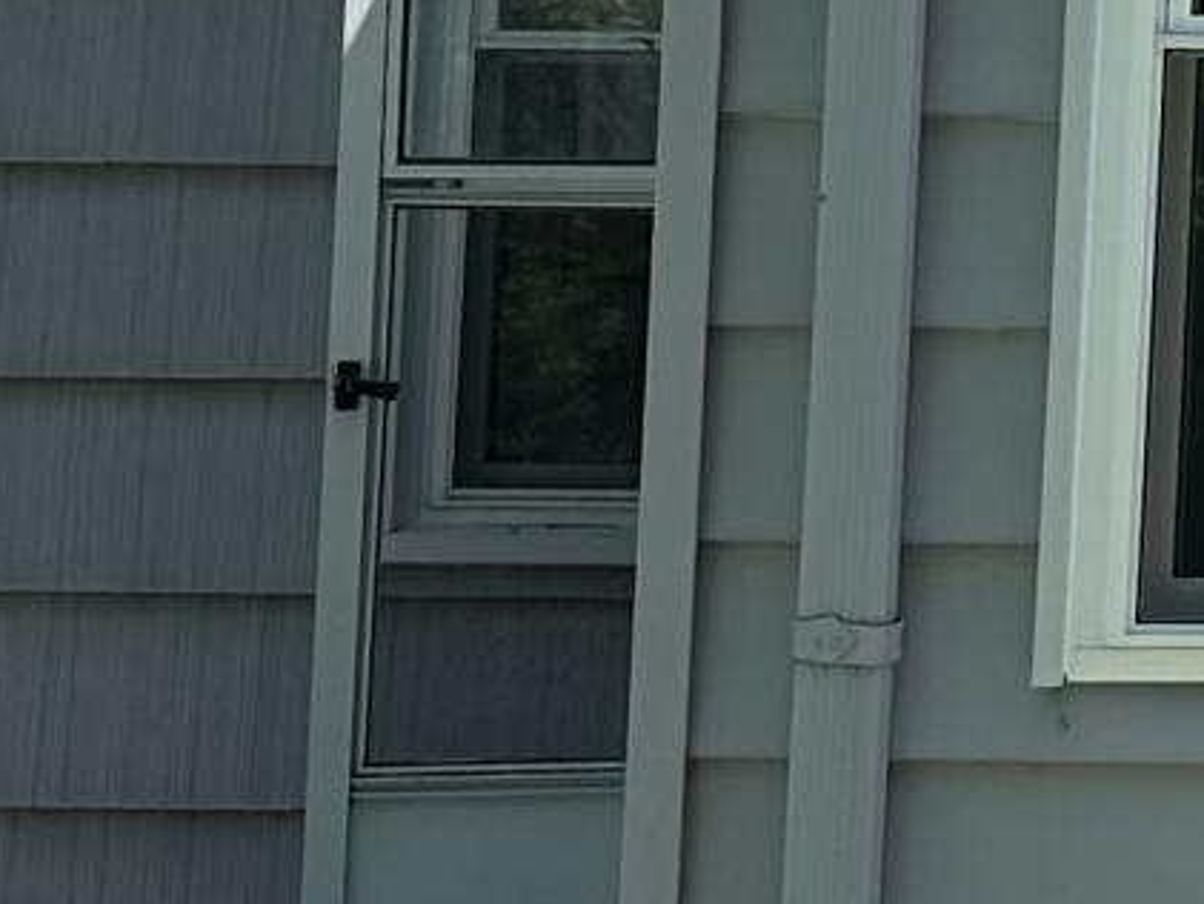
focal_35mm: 171
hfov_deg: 10.2
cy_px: -246
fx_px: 5949
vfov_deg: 8.6
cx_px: 2765
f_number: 1.78
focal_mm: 6.86
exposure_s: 1/2299
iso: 80
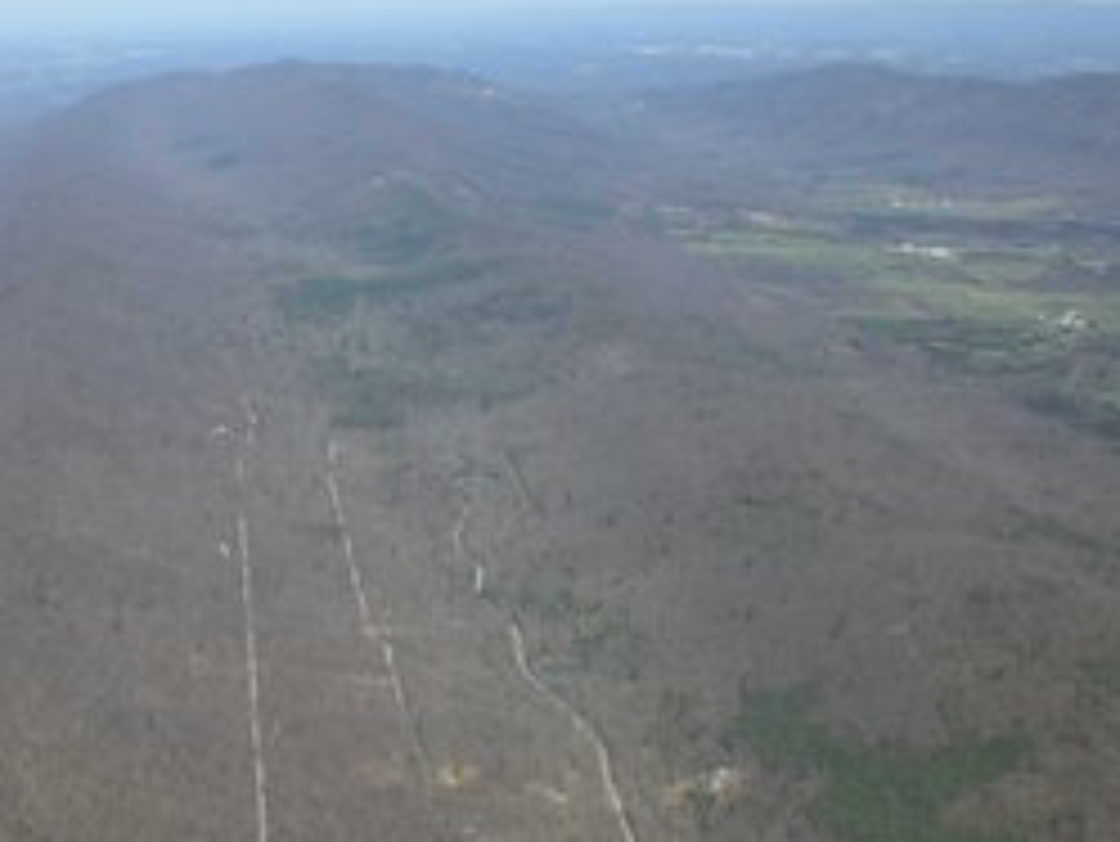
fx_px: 1975
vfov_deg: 24.0
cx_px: 319
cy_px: 378
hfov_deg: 31.3
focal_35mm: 61
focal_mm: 6.3
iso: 50
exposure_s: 1/640
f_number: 4.4
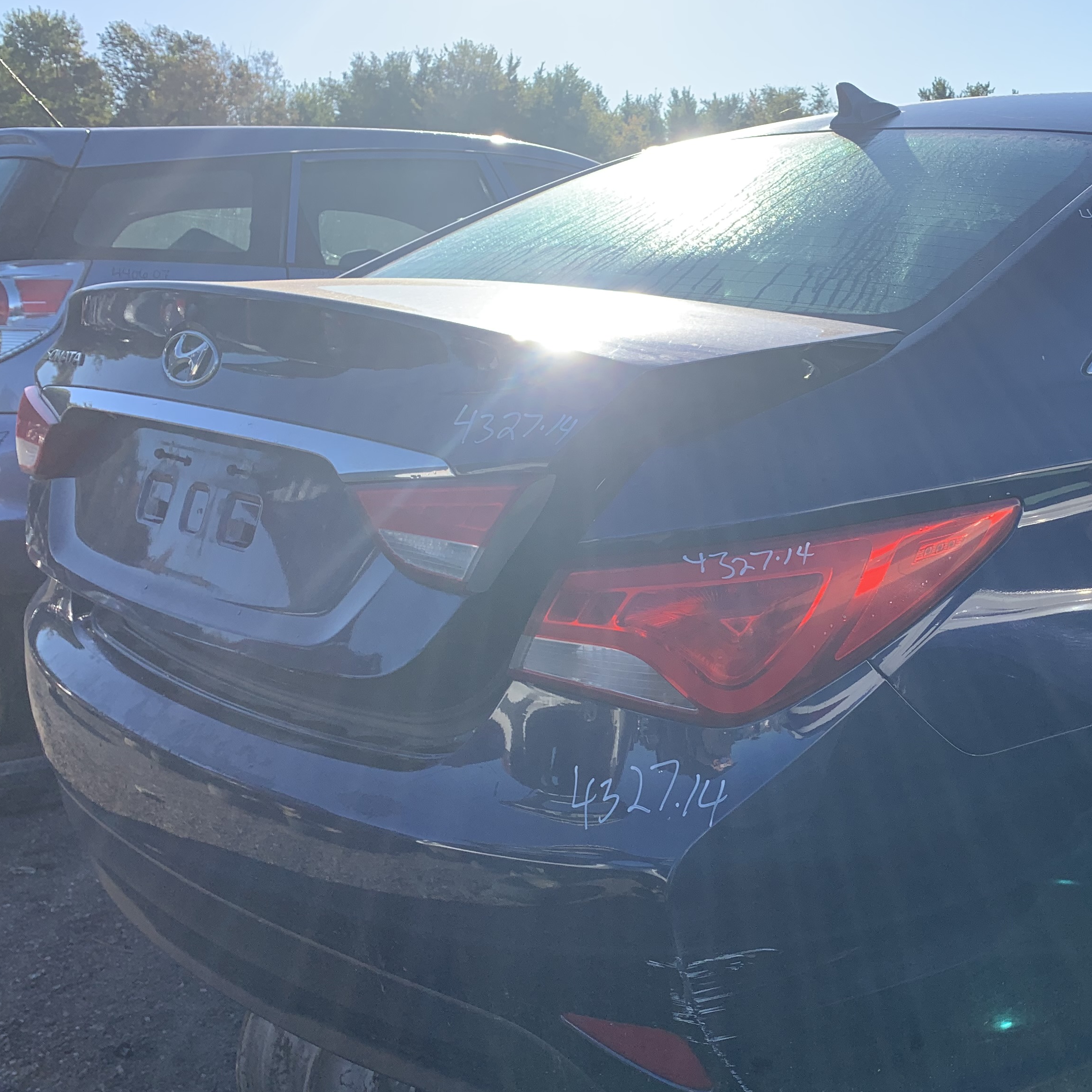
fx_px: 1428
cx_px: 839
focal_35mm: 40
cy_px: 618
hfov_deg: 40.5
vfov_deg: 41.8
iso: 25
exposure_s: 1/1001
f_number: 1.8
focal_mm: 4.25
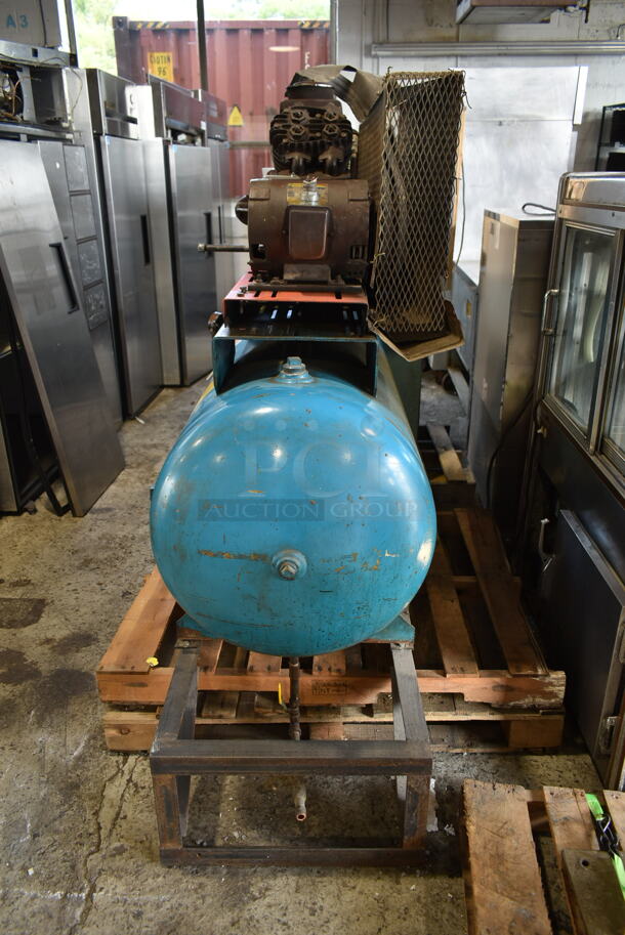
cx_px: 312
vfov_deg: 67.3
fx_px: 702
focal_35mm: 27
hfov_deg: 48.0
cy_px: 468
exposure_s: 1/30
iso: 220
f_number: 3.5
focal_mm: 18
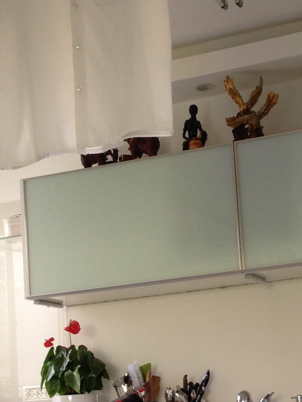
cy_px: 299
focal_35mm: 83
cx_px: 245
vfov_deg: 23.3
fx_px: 966
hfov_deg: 17.6
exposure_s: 1/24
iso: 50
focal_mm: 4.12
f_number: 2.4
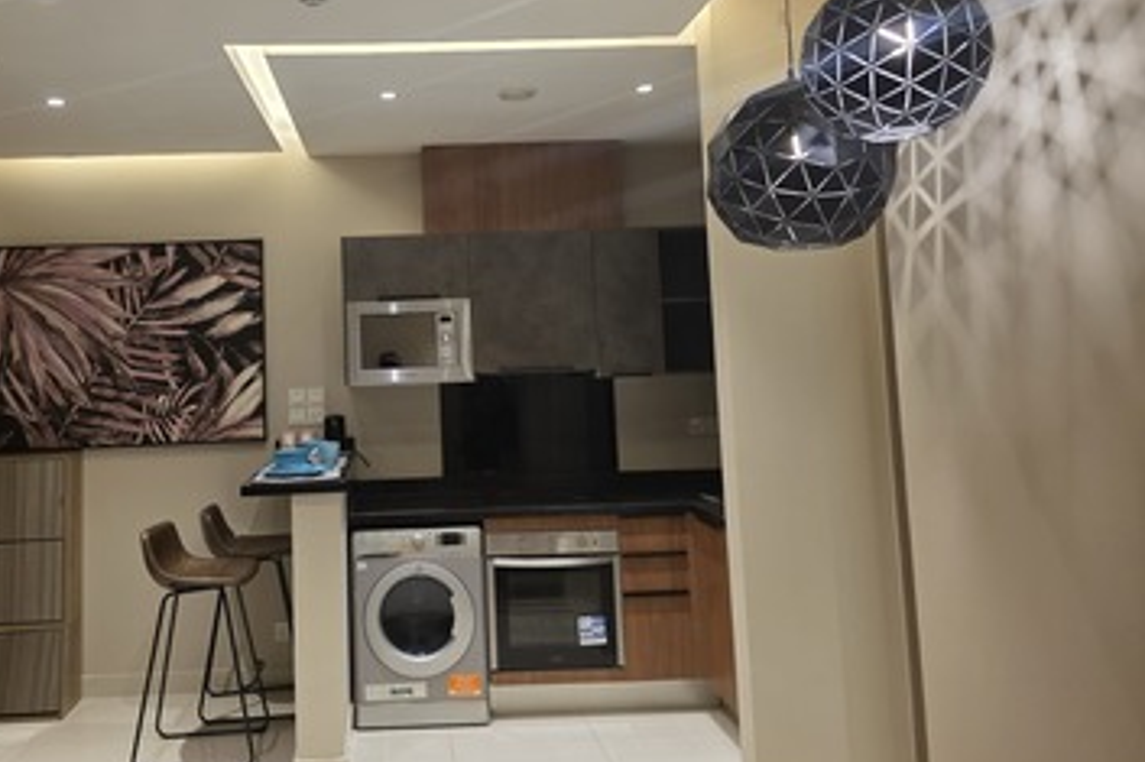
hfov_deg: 59.3
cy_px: 268
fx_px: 985
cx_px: 407
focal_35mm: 31
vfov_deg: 41.8
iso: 400
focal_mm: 6.3
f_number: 1.7
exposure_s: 1/100
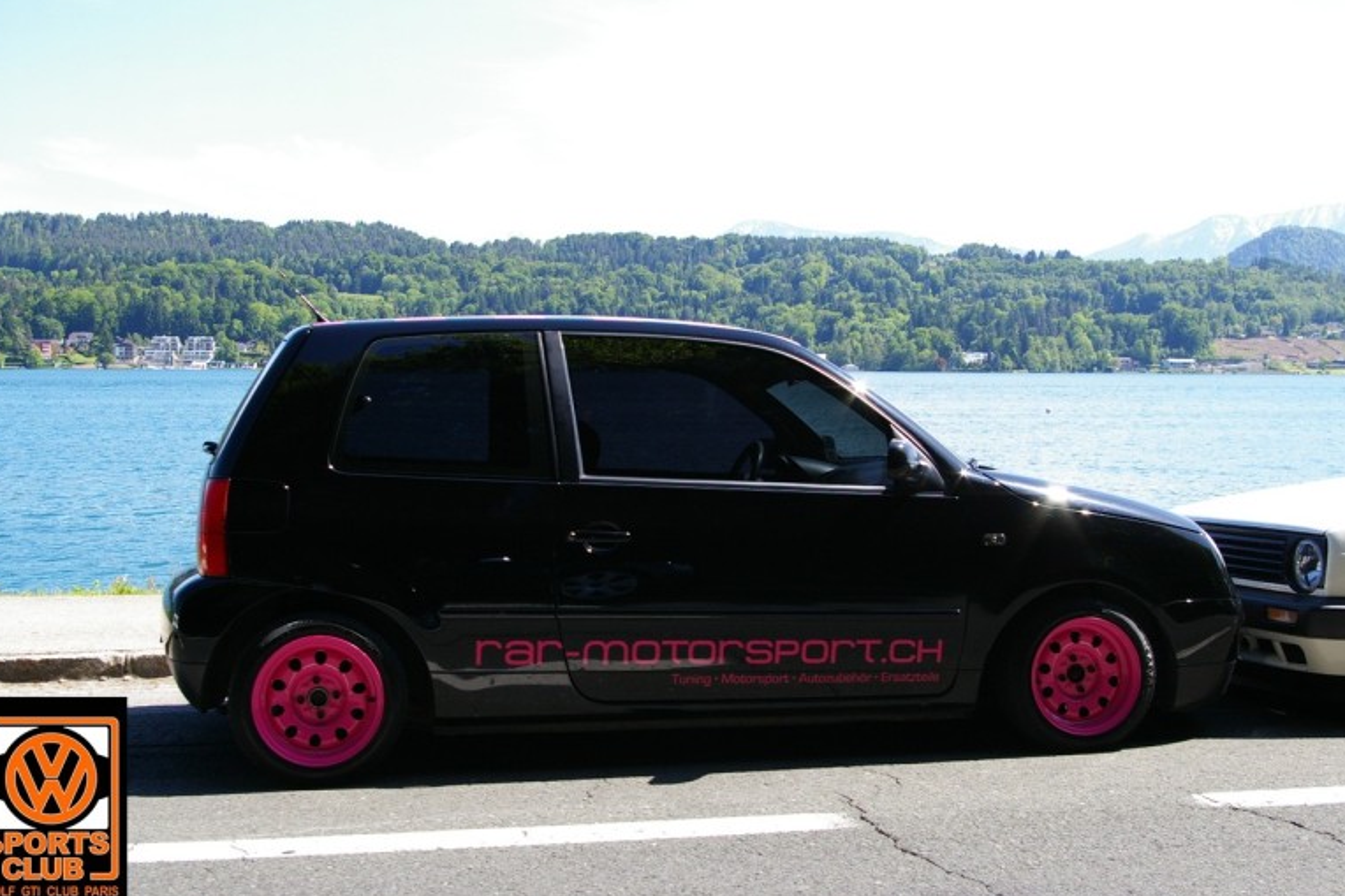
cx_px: 680
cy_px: 453
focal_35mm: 44
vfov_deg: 30.5
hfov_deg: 44.5
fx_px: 1643
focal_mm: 28
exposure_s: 1/180
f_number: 6.7
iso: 200
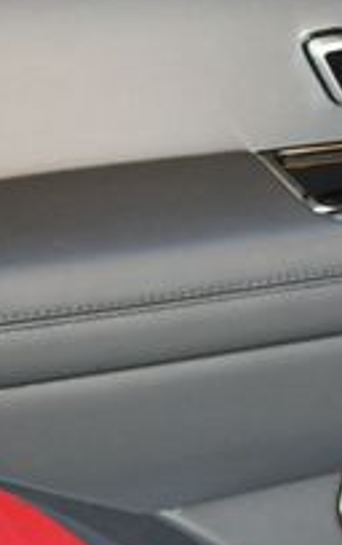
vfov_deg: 18.1
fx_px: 1710
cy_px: 211
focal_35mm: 115
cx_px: 331
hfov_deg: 11.3
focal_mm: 18
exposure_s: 1/200
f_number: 3.5
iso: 800
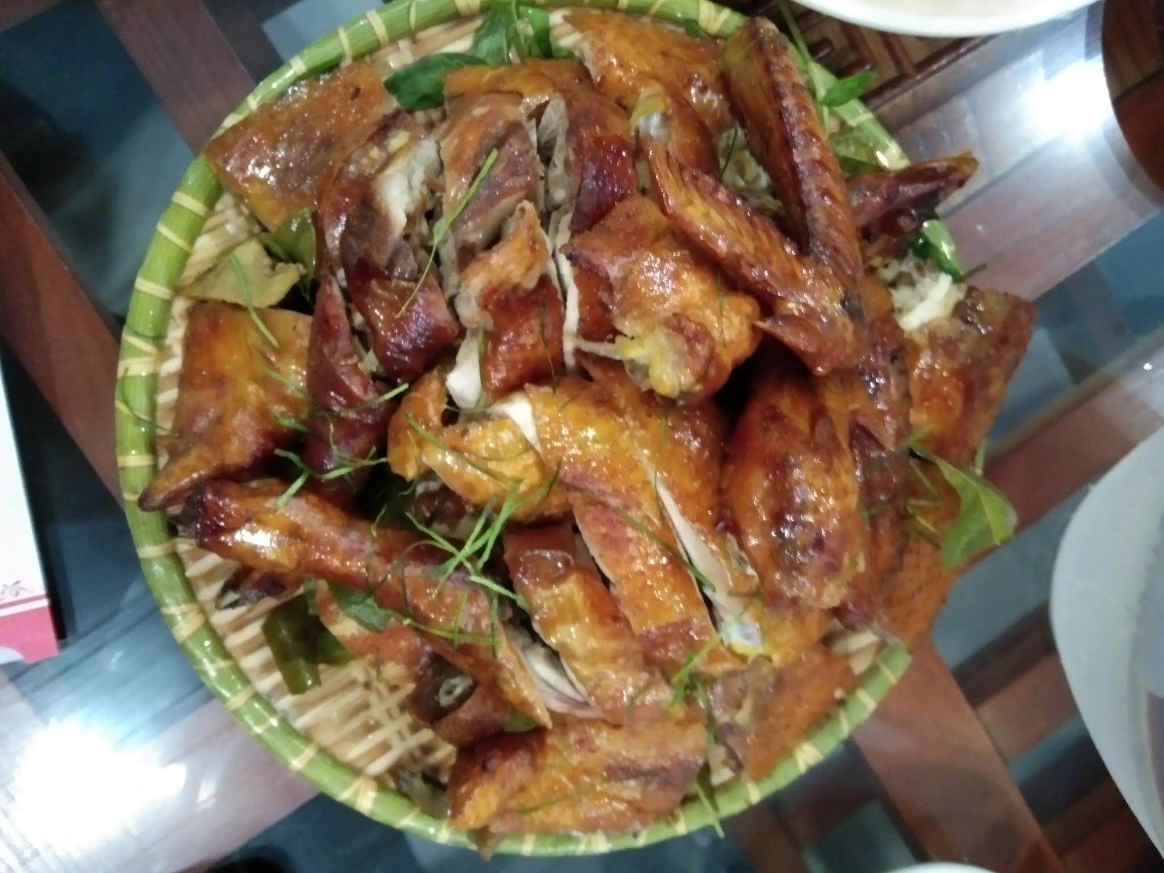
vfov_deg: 46.8
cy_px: 436
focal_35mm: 30
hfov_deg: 60.0
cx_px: 582
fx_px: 1009
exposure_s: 1/14
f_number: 2.2
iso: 800
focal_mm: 3.65
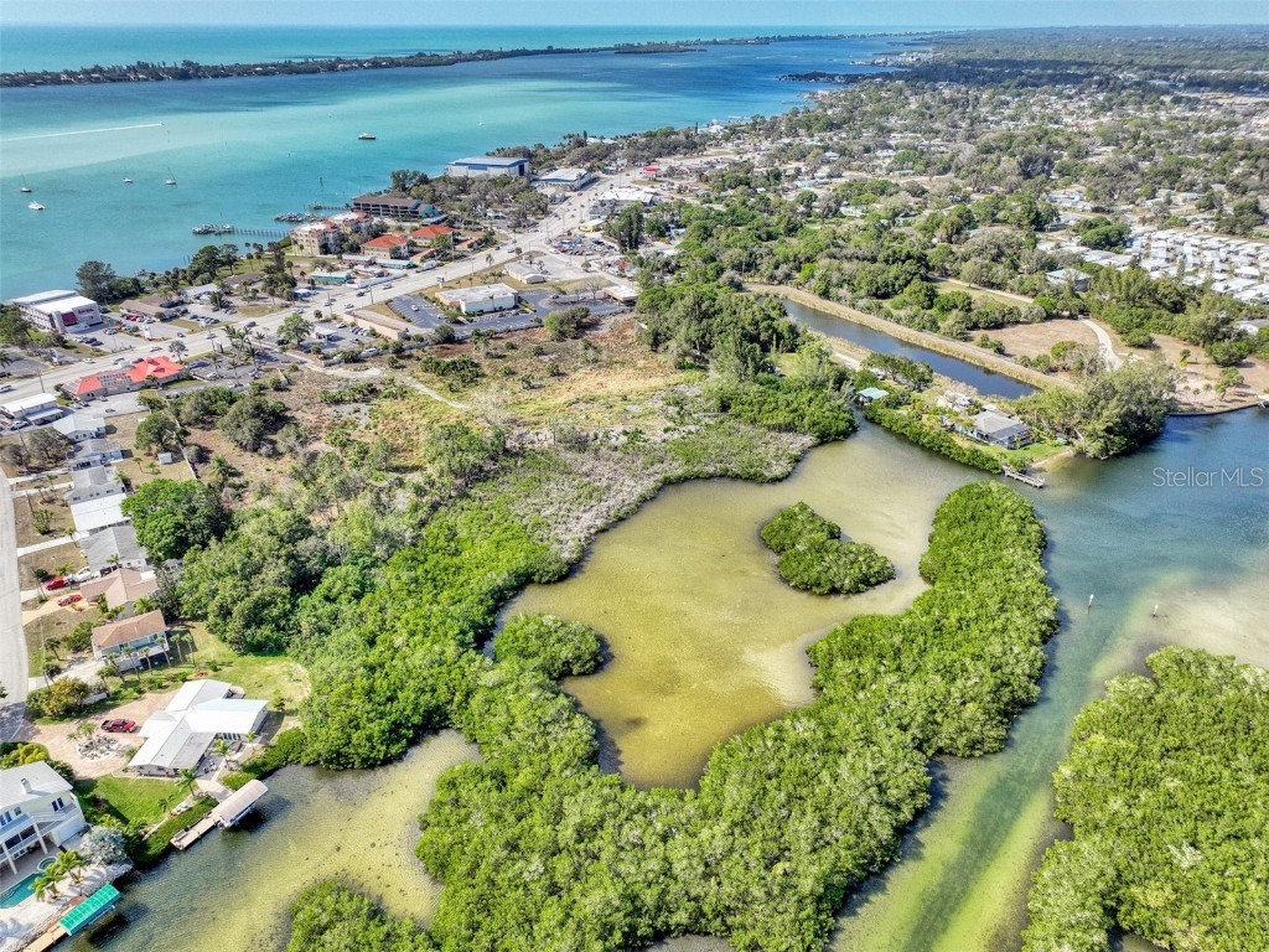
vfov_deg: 56.8
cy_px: 476
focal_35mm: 24
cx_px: 634
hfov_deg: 71.6
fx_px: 880
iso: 100
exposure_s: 1/1250
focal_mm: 12.3
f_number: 2.8
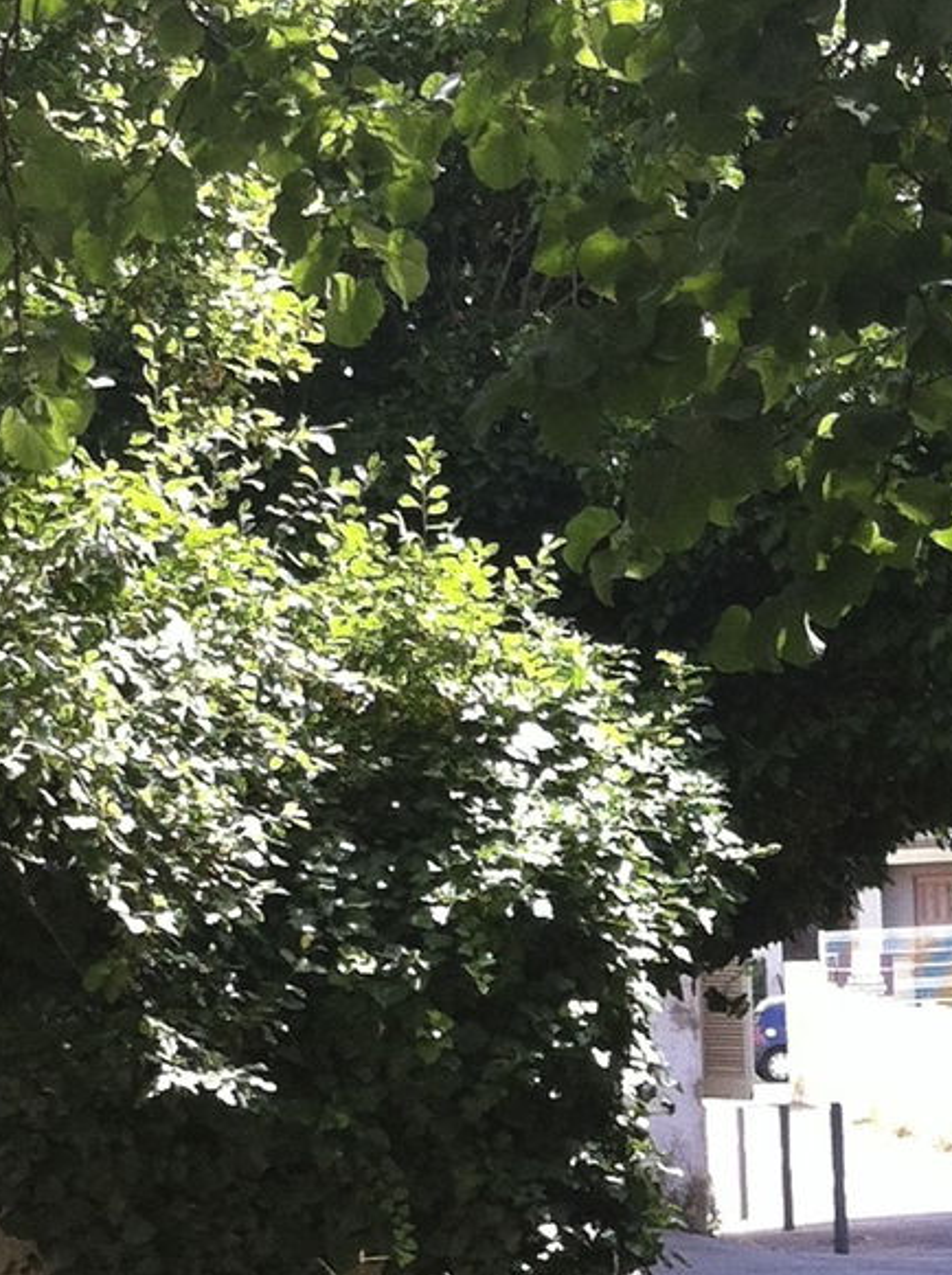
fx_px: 4743
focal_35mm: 129
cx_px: 1002
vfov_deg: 15.1
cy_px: 1150
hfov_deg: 11.3
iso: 80
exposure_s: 1/196
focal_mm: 3.85
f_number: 2.8
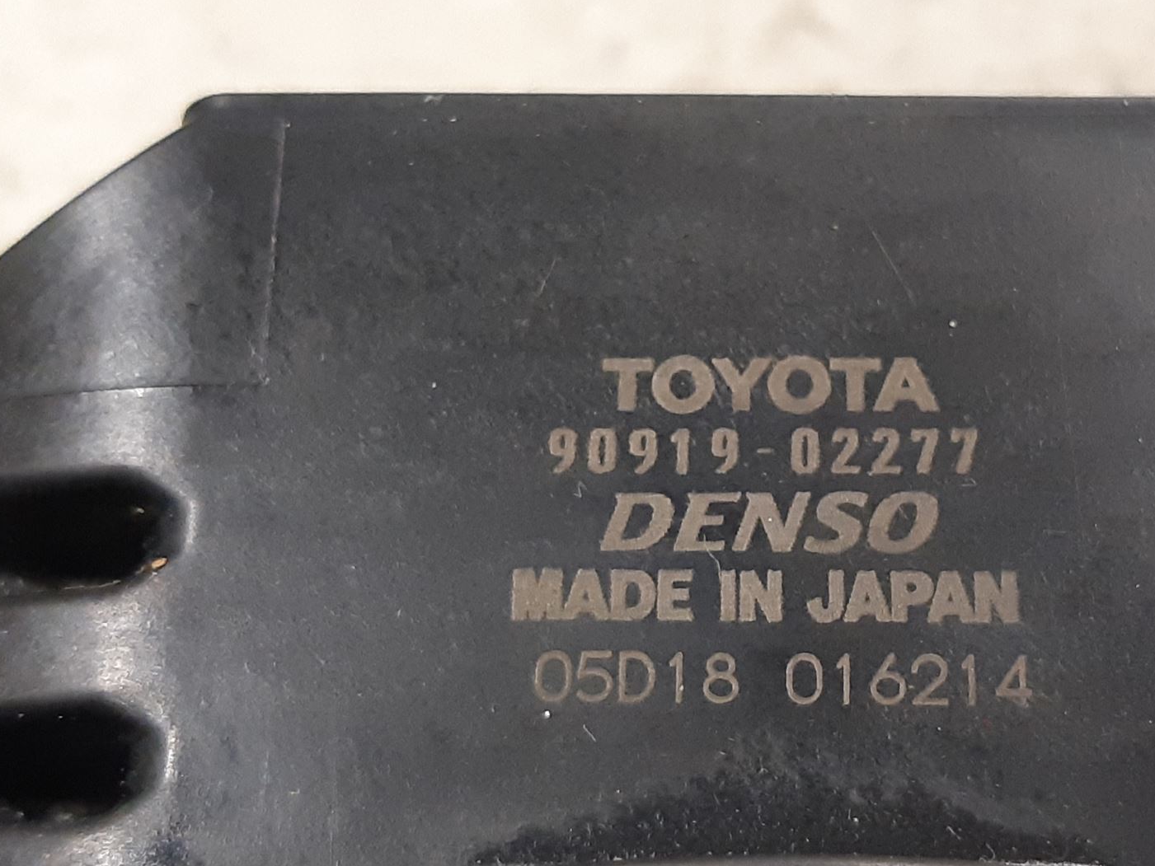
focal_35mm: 38
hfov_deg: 48.0
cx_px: 785
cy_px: 471
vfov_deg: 37.7
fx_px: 1268
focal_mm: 3.93
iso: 320
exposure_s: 1/50
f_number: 1.7
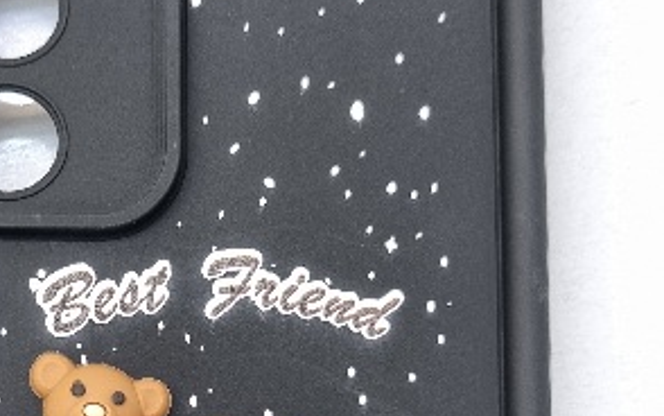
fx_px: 1358
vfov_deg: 17.1
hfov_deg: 27.0
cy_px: 405
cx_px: 151
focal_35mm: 75
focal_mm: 5.4
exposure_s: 1/100
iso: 80
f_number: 1.8
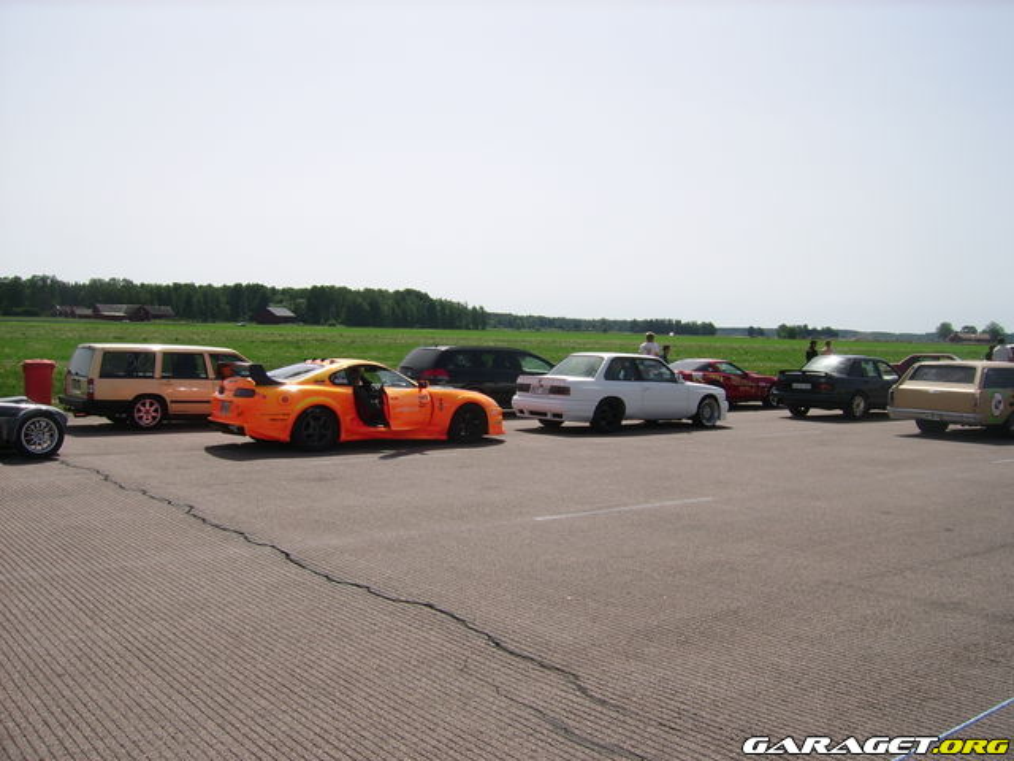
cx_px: 507
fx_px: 1025
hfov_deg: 52.6
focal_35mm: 35
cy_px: 380
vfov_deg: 40.7
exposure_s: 1/458
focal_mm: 5.95
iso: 50
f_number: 5.8
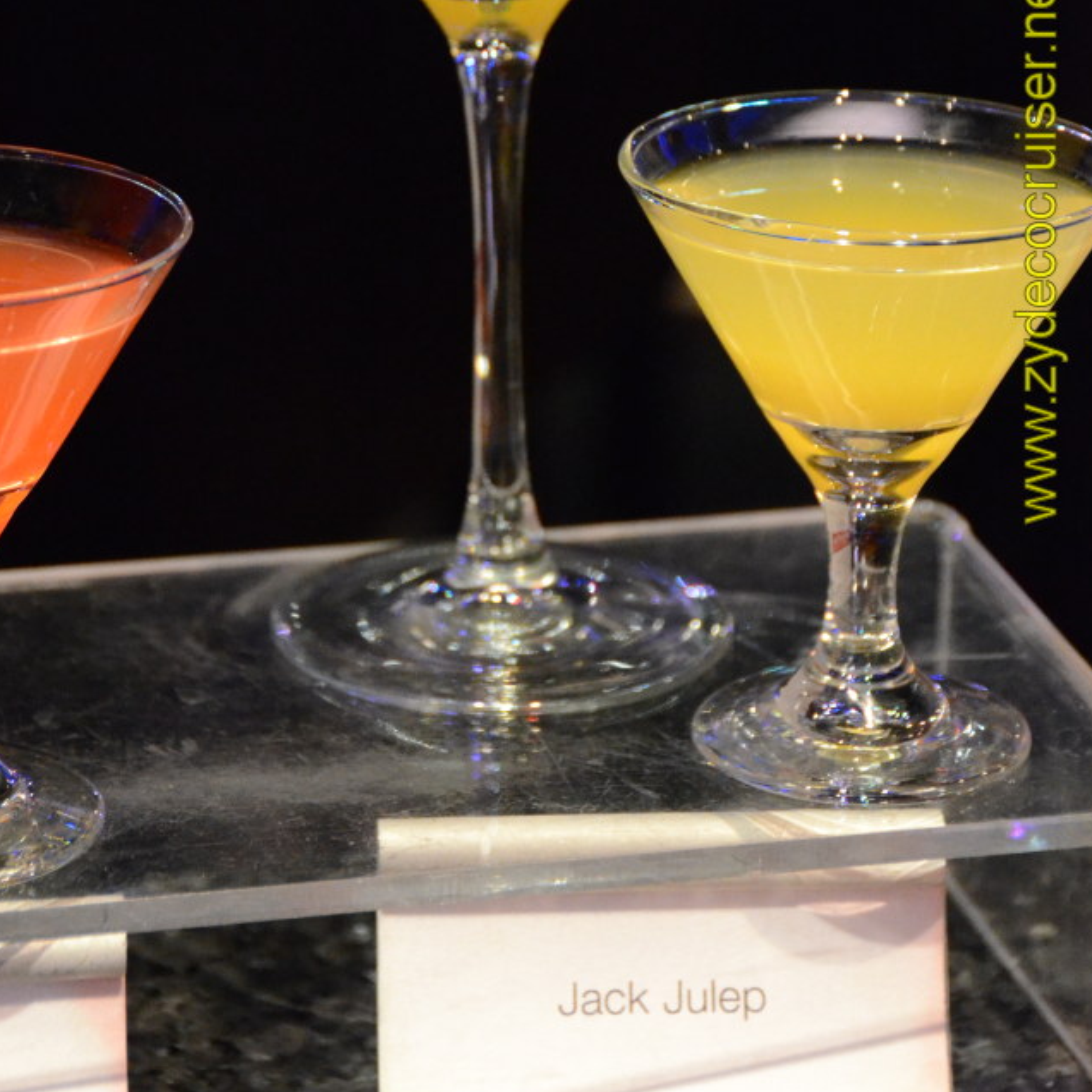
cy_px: 246
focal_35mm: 168
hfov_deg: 10.4
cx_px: 544
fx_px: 5996
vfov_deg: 10.4
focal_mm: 82
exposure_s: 1/80
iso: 6400
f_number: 5
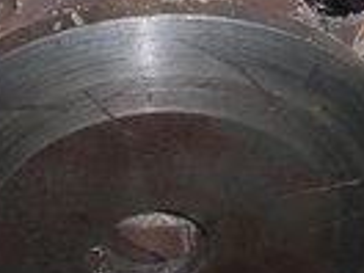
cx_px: 110
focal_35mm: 109
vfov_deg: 13.2
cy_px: -72
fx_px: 1146
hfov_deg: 18.0
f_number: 2.8
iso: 50
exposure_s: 1/60
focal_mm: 6.3
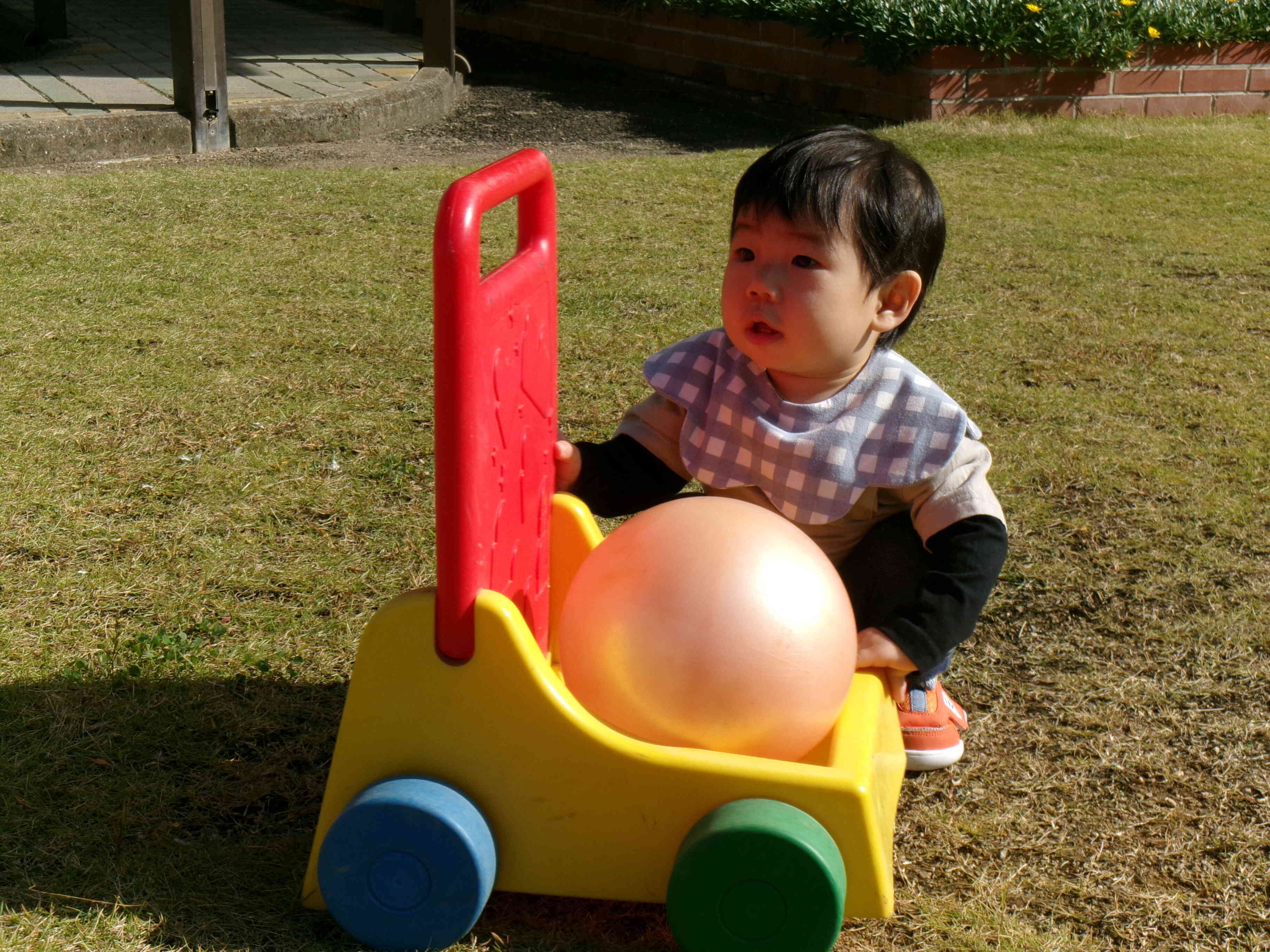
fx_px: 2348
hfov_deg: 30.3
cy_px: 476
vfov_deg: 22.9
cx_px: 635
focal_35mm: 64
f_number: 13.7
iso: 100
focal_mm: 11.5
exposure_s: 1/140
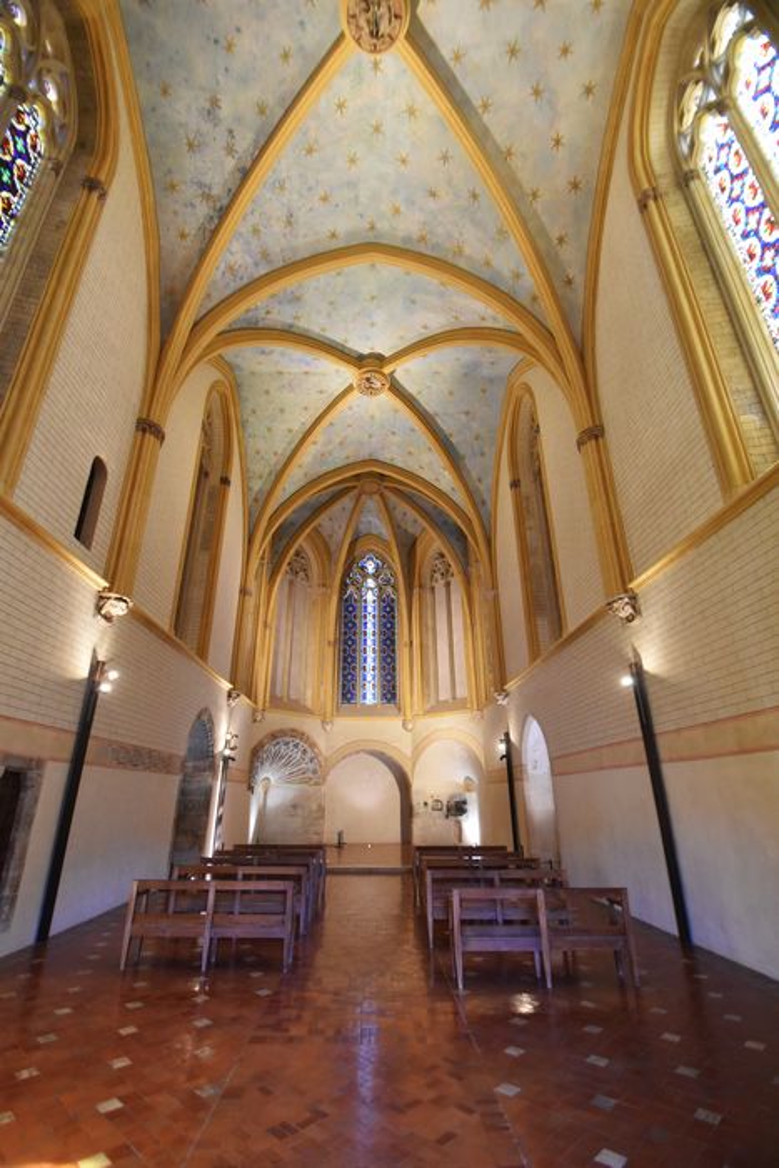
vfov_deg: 100.4
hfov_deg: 77.4
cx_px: 390
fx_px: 487
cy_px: 584
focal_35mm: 15
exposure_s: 1/60
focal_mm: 10
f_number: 3.5
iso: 1800
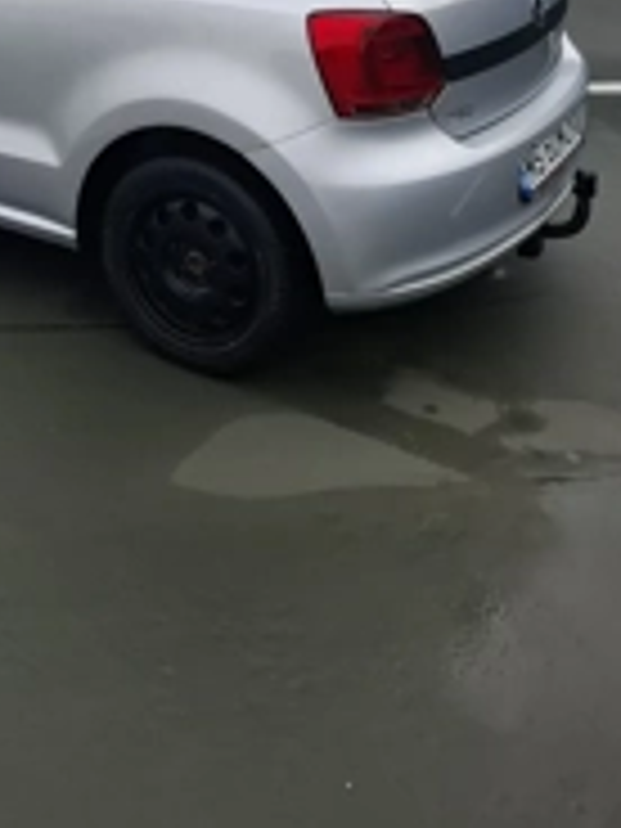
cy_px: -63
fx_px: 1196
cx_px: 99
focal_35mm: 50
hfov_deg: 28.3
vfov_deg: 33.7
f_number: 1.8
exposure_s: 1/885
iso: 50
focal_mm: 5.54
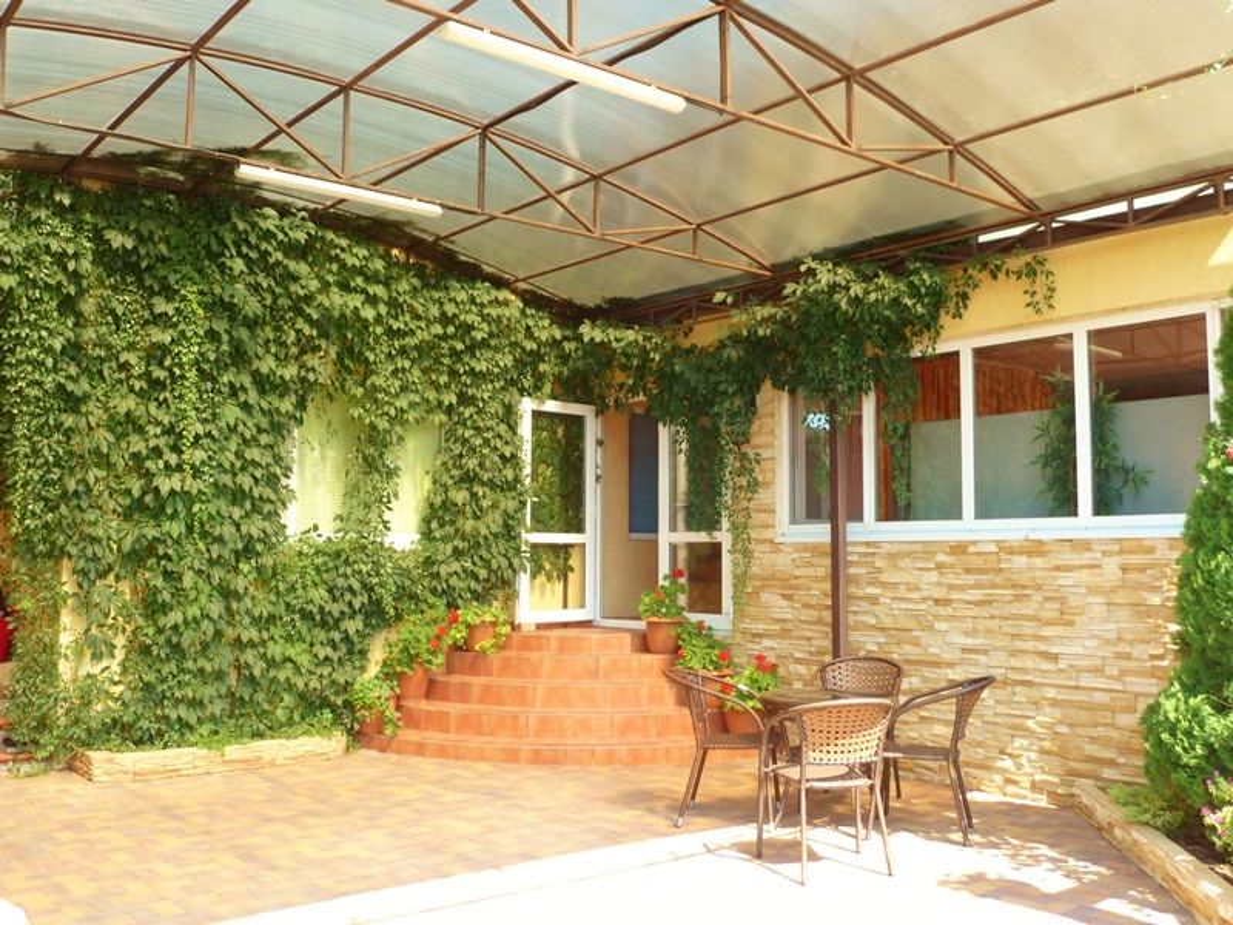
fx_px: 1318
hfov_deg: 50.1
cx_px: 616
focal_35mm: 37
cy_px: 462
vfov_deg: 38.7
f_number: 3.6
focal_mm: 6.1
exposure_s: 1/60
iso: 80
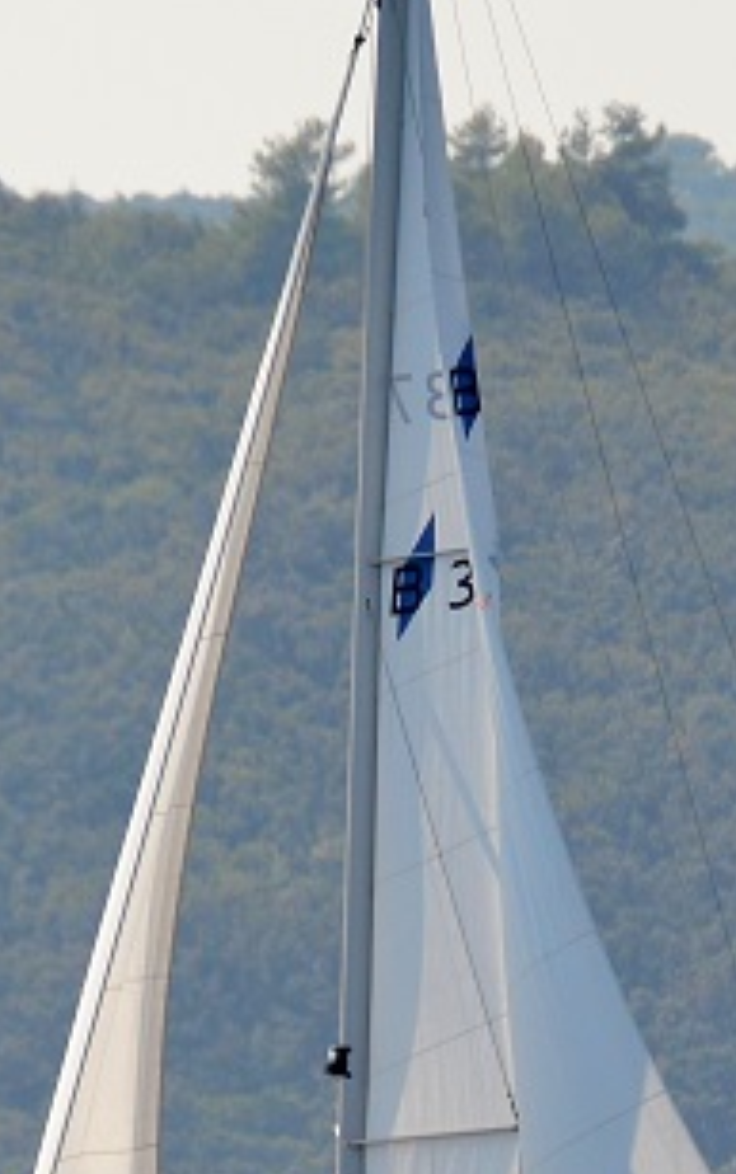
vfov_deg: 1.4
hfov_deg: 0.9
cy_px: 901
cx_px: -59
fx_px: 47506
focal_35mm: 1483
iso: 400
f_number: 5.6
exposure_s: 1/1600
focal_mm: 300
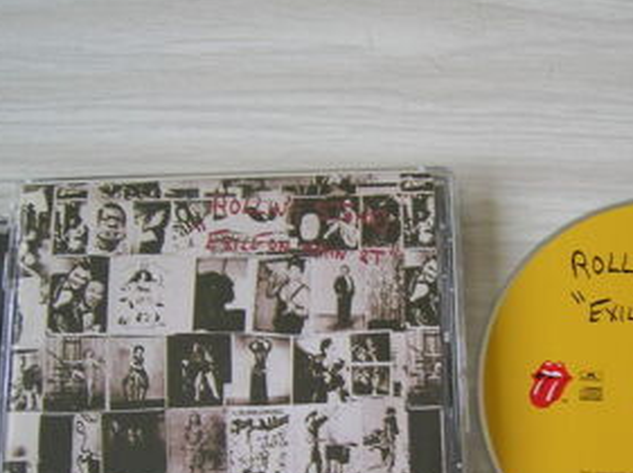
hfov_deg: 33.0
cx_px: 417
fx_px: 1059
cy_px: 386
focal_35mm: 58
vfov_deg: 24.7
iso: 50
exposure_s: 1/6.4
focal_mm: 5.7
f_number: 2.9
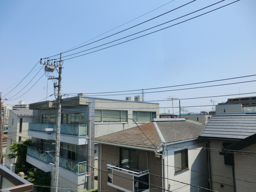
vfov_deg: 56.8
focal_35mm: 24
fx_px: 177
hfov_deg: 71.6
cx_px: 128
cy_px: 96
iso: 80
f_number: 7.5
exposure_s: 1/250
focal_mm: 4.3
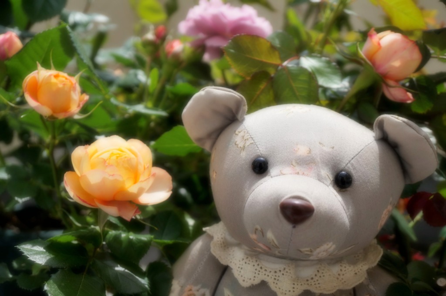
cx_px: 223
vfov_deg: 29.8
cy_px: 148
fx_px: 557
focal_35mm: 45
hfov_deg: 43.7
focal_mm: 30
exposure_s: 1/3200
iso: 400
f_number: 4.5
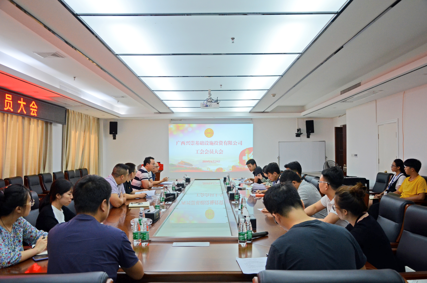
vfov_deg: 41.5
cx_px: 214
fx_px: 373
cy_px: 142
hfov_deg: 59.6
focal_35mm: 32
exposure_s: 1/80
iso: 800
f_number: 5
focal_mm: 21
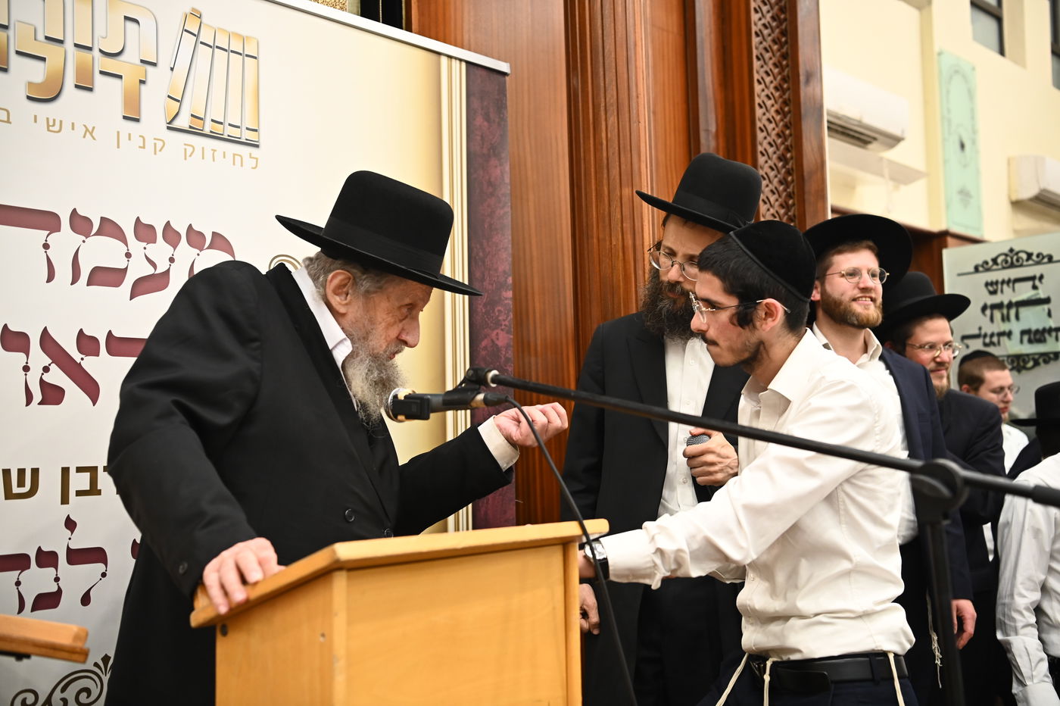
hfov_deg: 48.5
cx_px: 530
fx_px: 1177
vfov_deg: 33.4
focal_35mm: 40
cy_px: 353
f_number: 3.5
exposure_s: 1/125
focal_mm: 40
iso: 1600
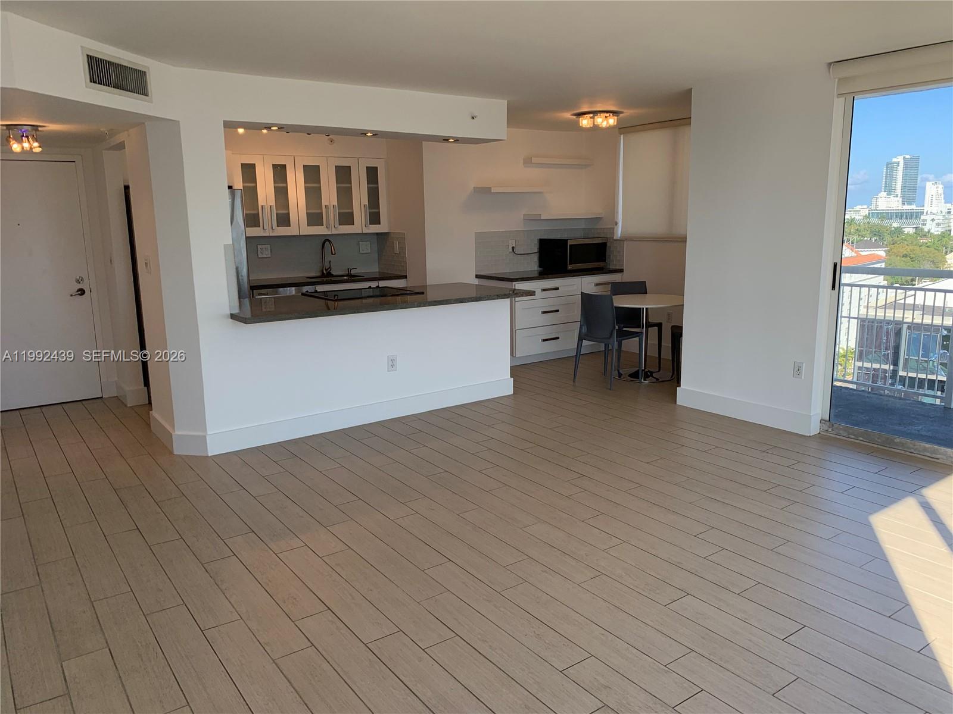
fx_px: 716
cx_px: 476
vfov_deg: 53.1
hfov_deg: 67.3
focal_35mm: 26
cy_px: 357
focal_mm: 4.25
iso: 25
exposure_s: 1/388
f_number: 1.8
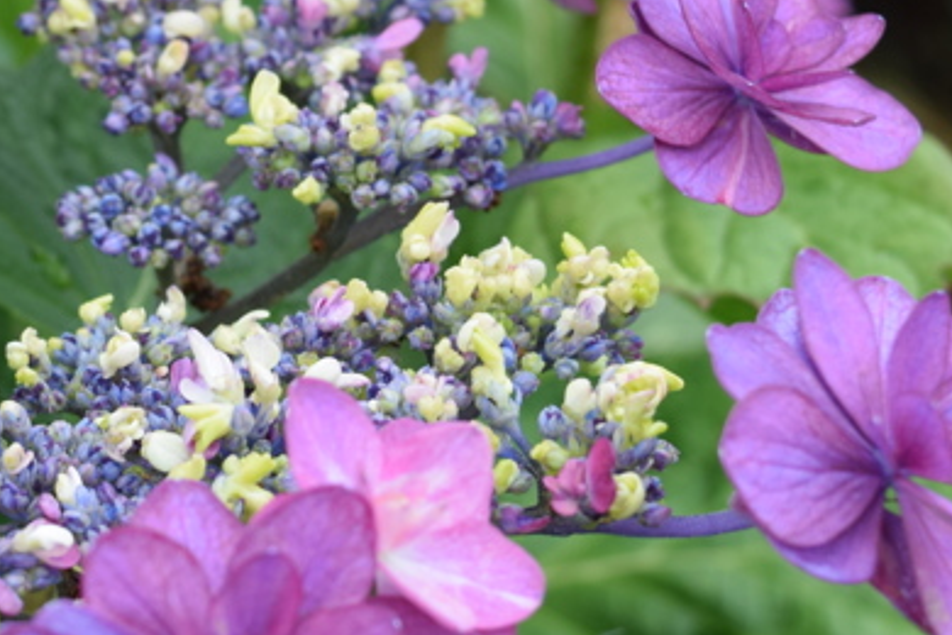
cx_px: 137
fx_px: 3332
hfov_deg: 16.1
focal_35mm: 126
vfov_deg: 10.9
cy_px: 462
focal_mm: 32
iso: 400
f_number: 8
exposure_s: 1/200
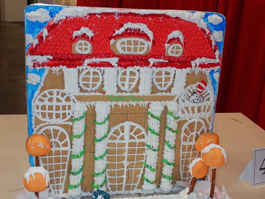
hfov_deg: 41.2
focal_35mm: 46
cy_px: 100
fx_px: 352
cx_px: 132
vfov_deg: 31.5
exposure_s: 1/50
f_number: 3.1
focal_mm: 8.4
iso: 200
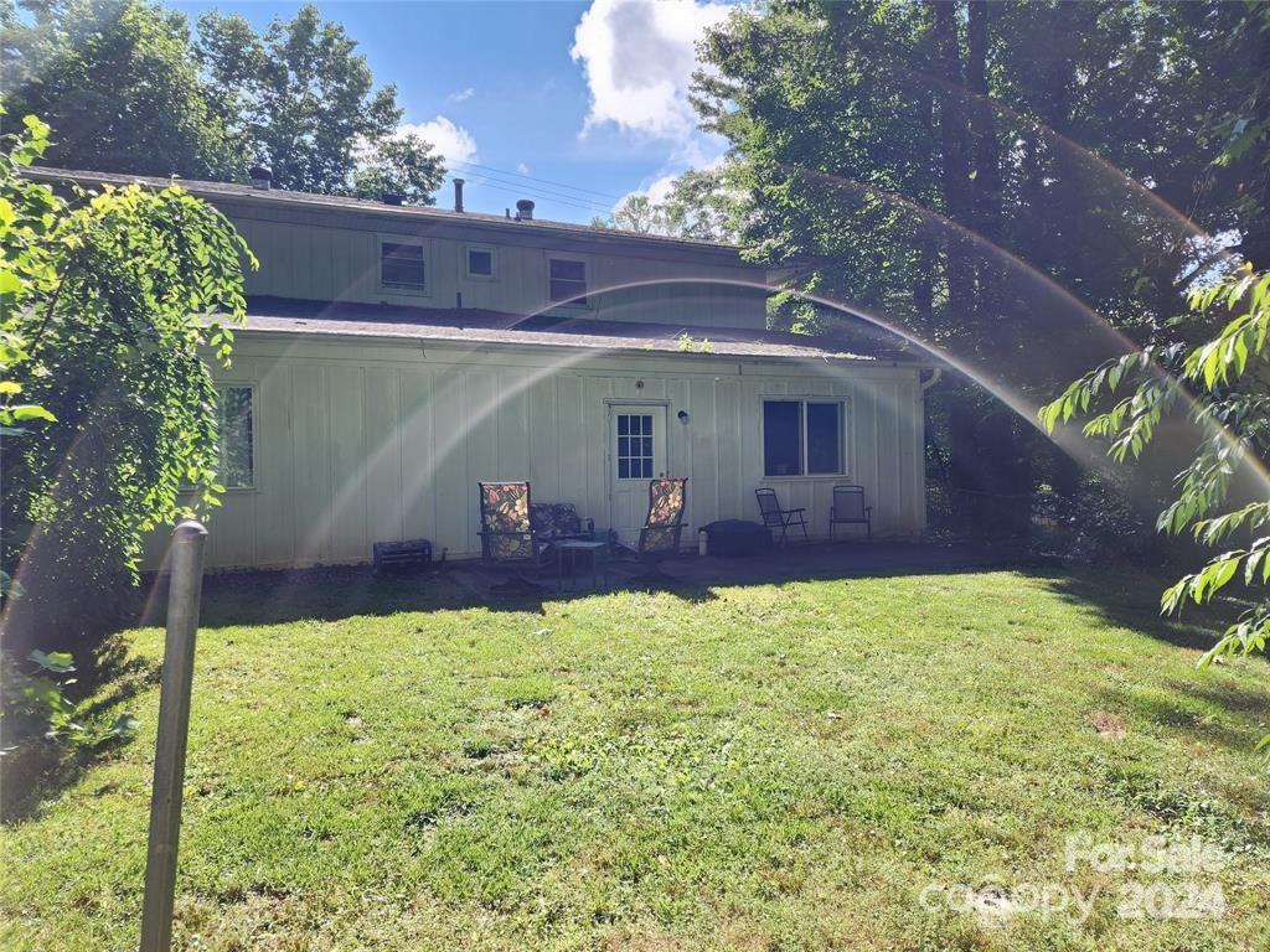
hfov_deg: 73.9
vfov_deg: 58.9
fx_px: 844
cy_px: 476
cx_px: 635
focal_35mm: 23
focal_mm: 6.4
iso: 12
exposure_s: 1/244
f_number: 1.8
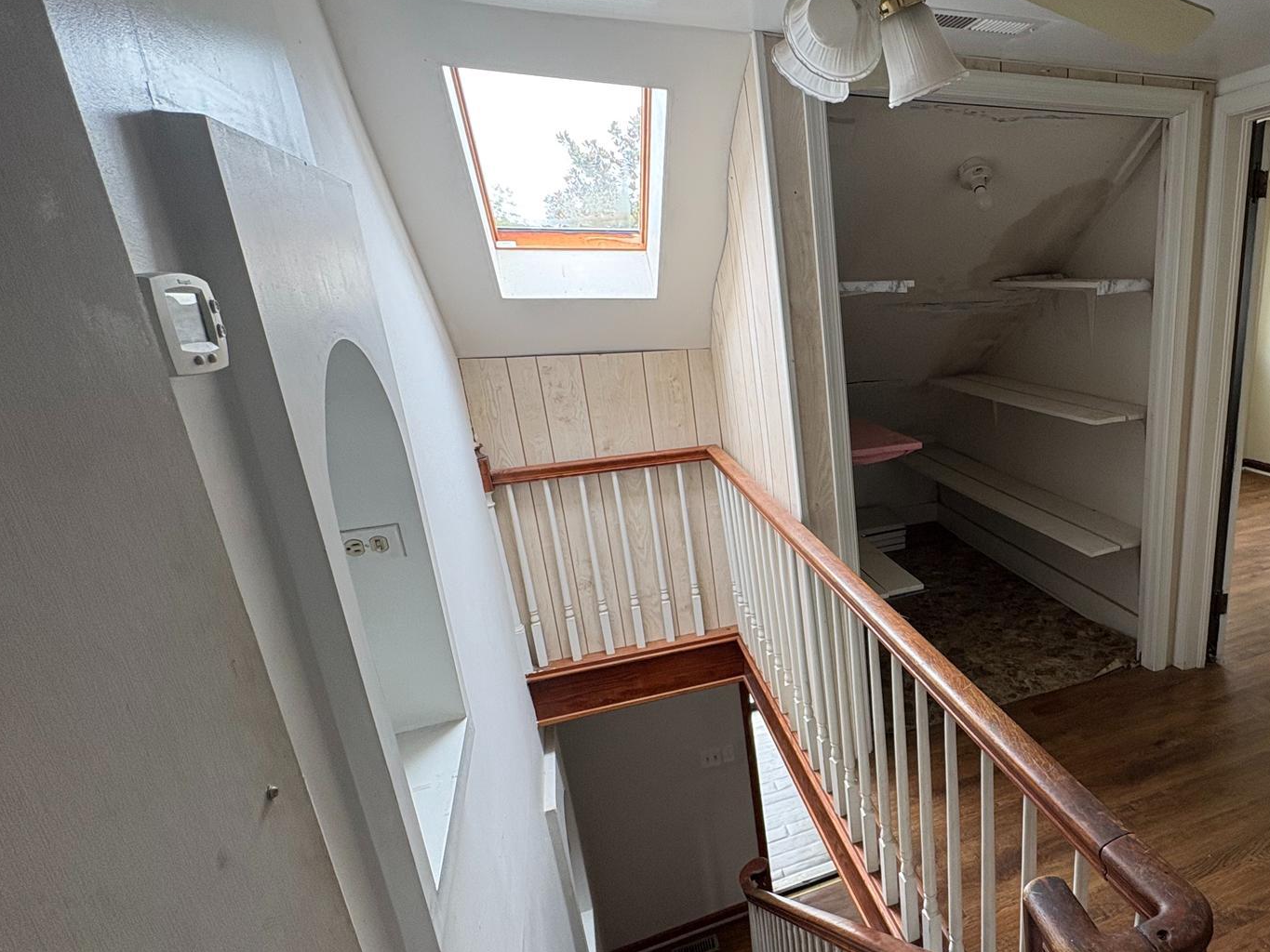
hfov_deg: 73.8
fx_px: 771
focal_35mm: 21
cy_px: 522
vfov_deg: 63.3
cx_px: 942
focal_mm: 2.22
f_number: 2.2
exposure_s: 1/99
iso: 200
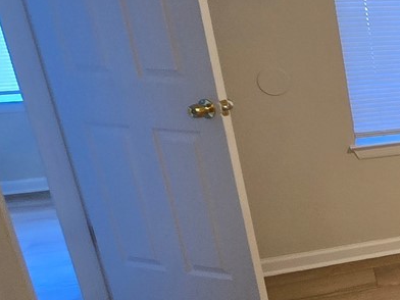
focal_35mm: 53
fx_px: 612
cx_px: 668
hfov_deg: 23.8
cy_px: 178
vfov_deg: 27.5
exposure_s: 1/60
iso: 250
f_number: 2.2
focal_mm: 2.2
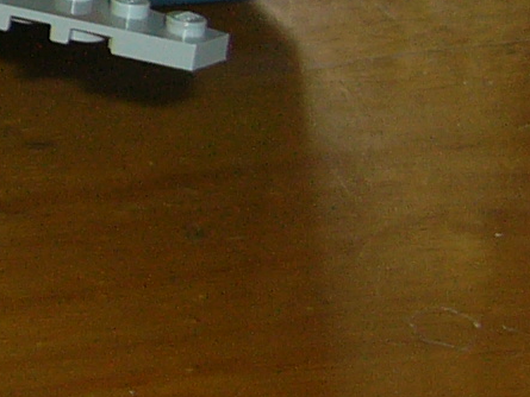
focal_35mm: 161
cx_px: -494
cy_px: -74
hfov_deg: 11.2
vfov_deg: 9.1
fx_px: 2466
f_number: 2.8
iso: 100
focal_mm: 5.8
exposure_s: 1/60
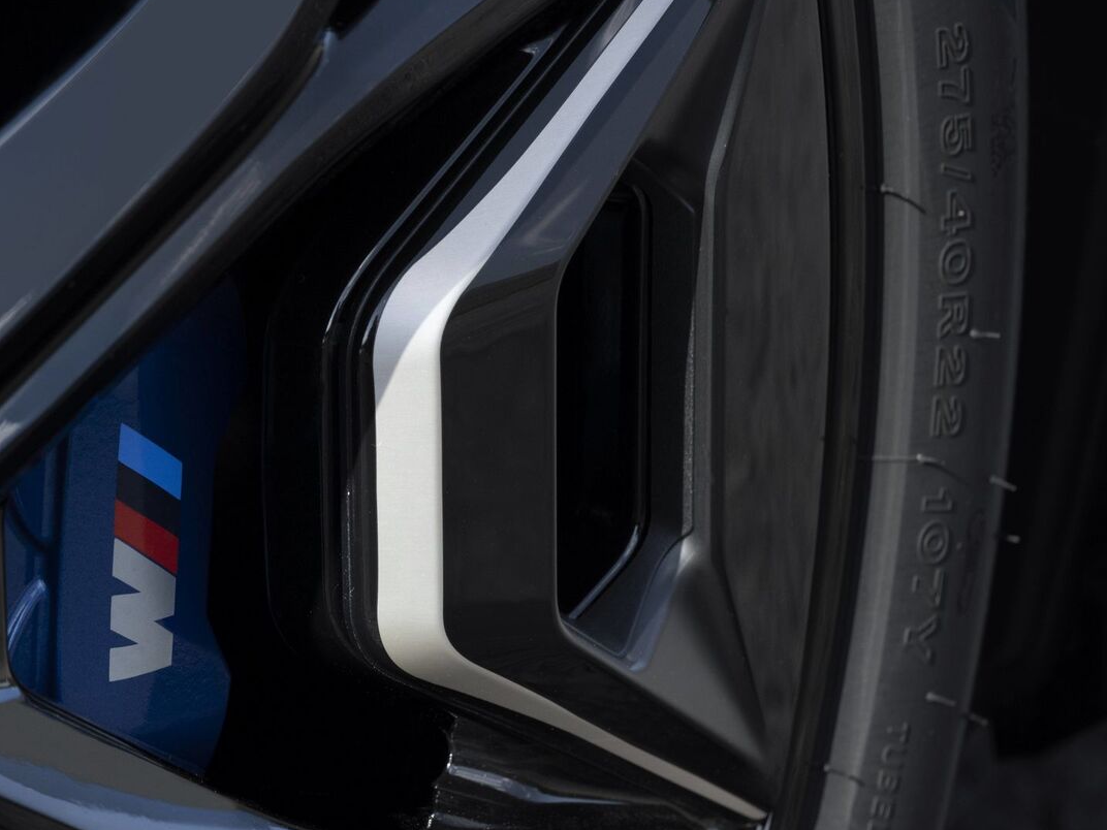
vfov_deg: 9.6
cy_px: 535
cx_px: 148
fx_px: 4957
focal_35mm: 155
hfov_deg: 12.7
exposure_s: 1/200
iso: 640
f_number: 7.1
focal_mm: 90
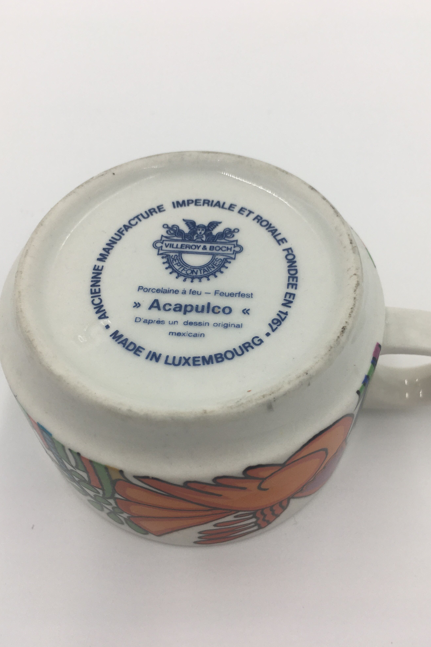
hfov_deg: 42.3
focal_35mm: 31
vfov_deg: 60.3
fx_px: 557
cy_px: 321
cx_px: 219
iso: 25
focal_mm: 4.15
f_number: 2.2
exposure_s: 1/255
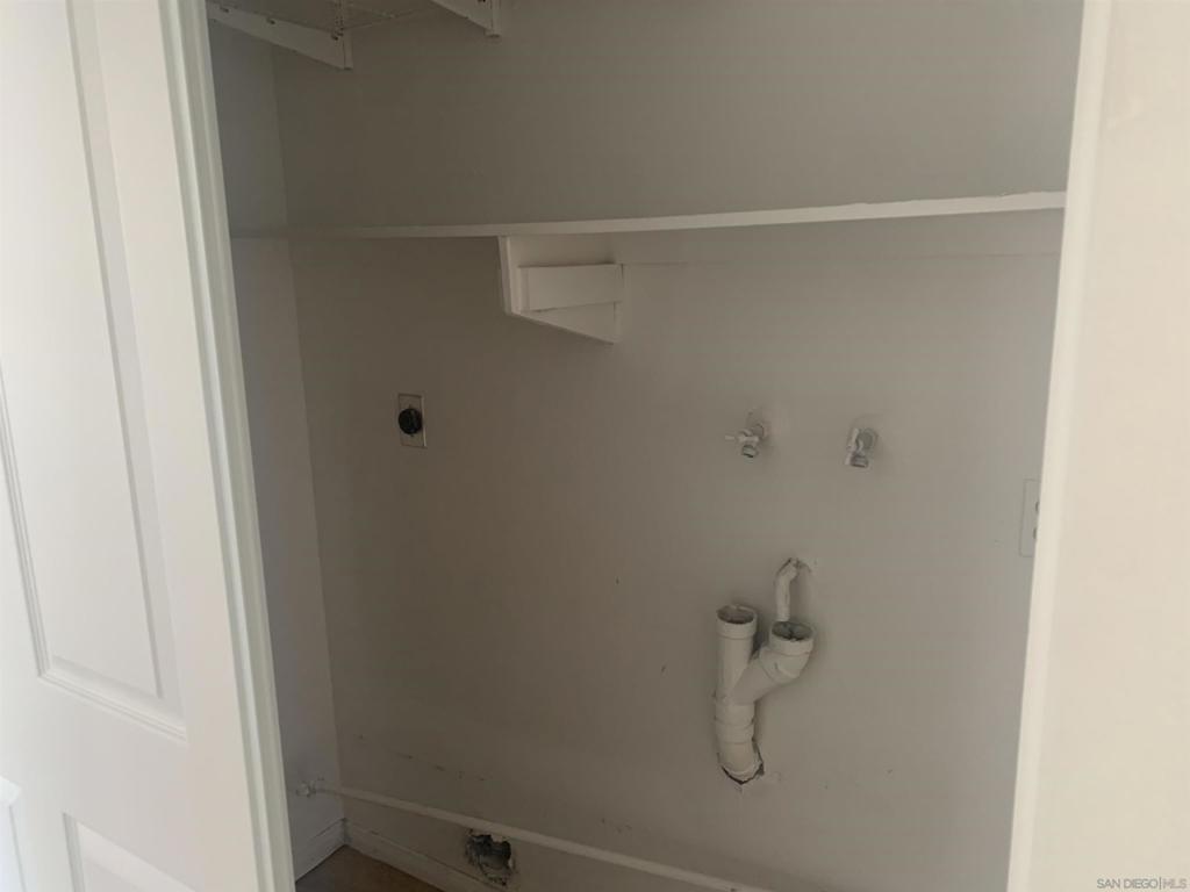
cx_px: 595
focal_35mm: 26
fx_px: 894
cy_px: 446
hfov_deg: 67.3
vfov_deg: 53.1
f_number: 1.8
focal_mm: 4.25
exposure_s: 1/45
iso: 400
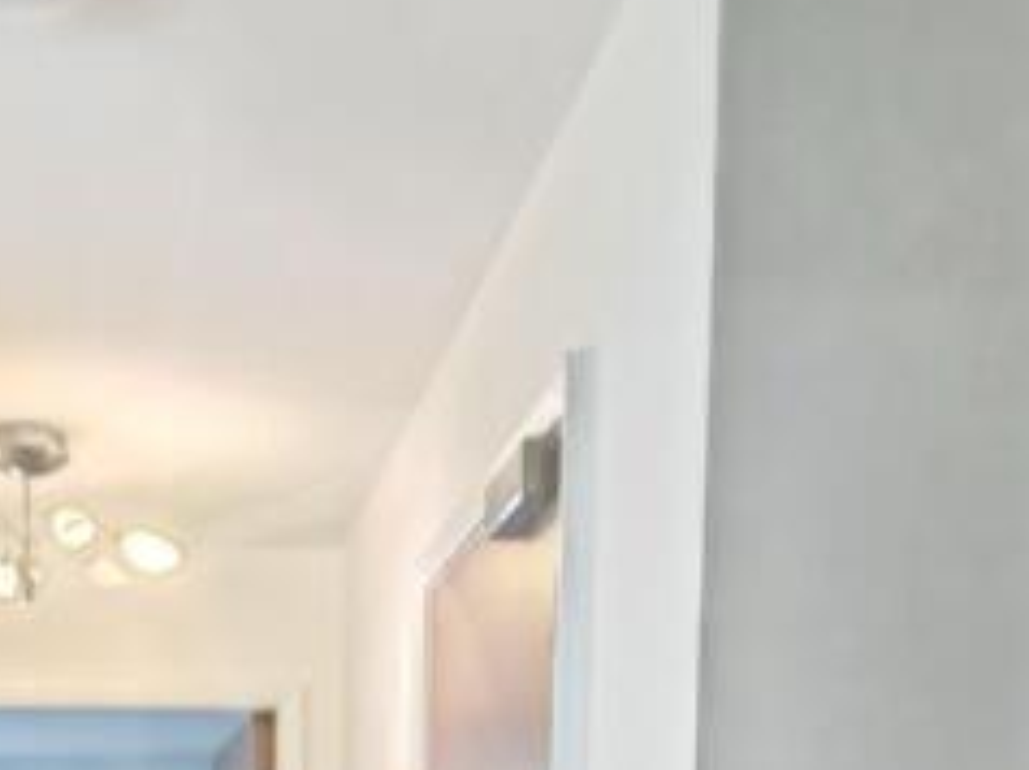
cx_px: -35
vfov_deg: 18.8
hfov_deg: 31.4
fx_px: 1663
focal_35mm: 56
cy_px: 1453
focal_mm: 1.82
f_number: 2
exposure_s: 1/25
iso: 250
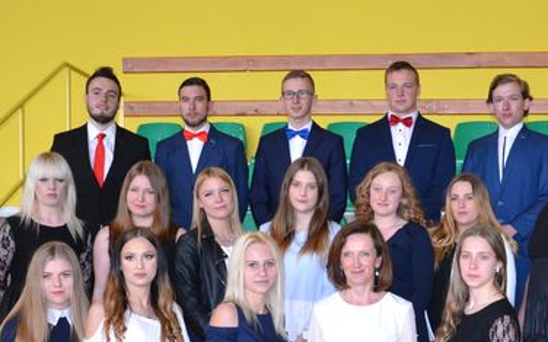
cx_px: 382
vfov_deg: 16.3
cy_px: 353
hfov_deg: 26.3
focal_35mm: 78
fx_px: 1165
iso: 640
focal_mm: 24
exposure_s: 1/60
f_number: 3.8
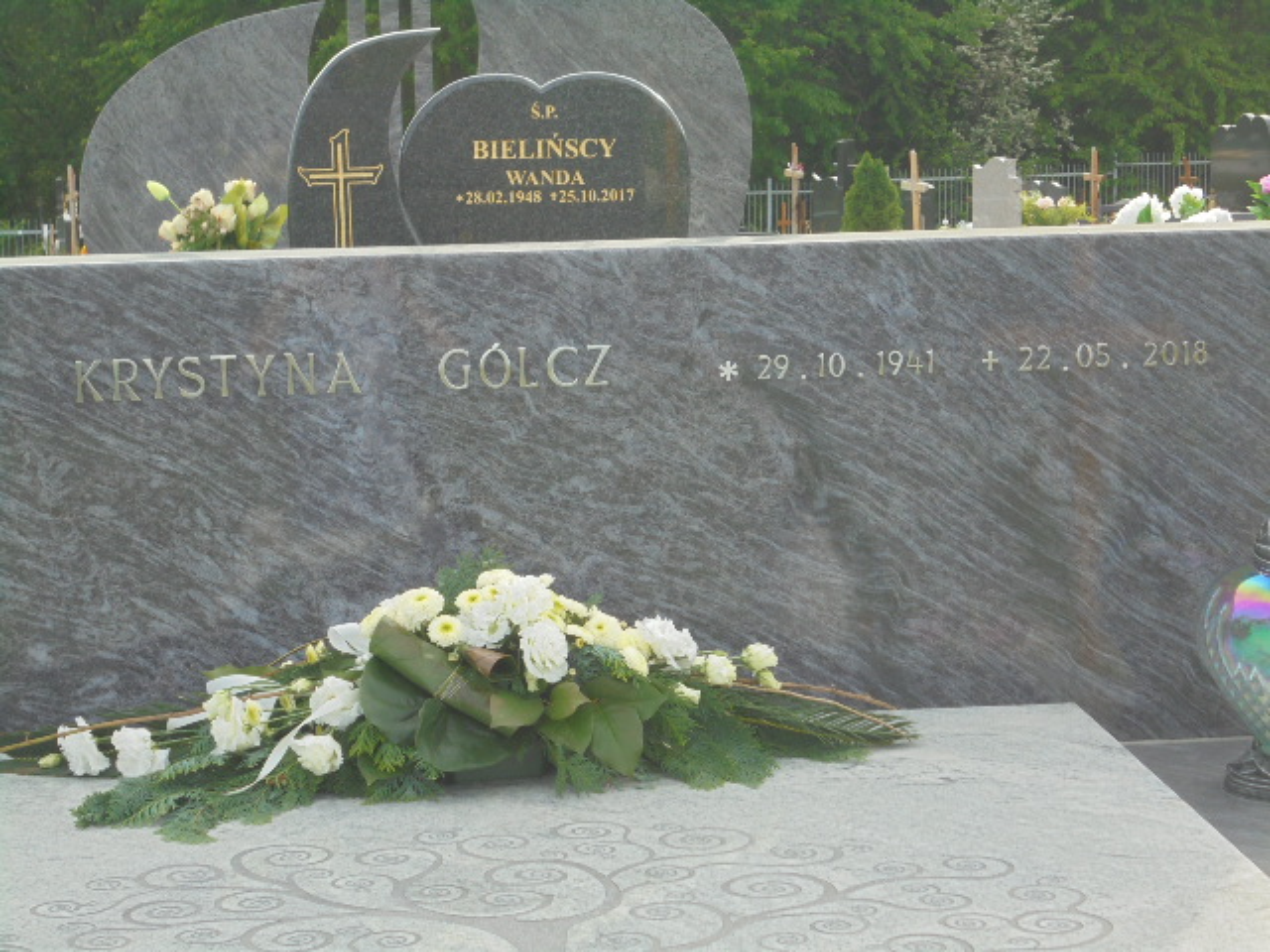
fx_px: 3045
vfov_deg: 17.8
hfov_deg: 23.6
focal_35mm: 83
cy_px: 476
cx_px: 635
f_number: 6.7
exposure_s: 1/100
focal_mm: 14.9
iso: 100
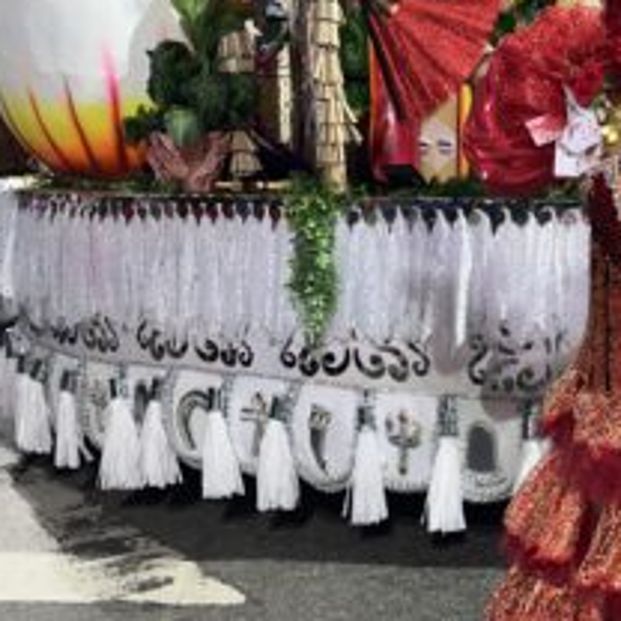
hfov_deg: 26.7
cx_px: 682
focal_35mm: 59
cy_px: 337
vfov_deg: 29.1
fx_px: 1197
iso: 64
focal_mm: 5.1
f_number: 1.6
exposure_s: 1/15
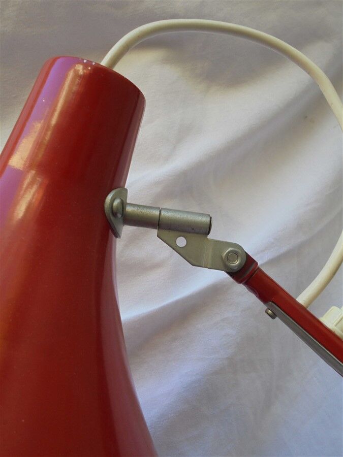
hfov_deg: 41.8
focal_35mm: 34
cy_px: 228
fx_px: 449
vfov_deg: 54.0
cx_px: 172
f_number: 4
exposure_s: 1/60
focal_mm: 6.1
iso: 100
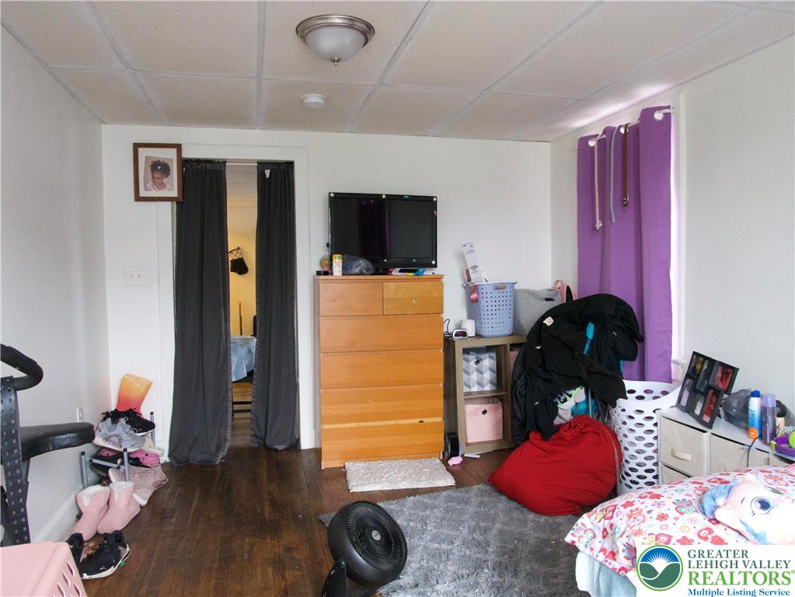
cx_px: 398
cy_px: 298
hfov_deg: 71.6
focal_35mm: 24
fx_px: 551
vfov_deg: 56.8
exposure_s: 1/50
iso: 3200
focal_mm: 12
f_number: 8
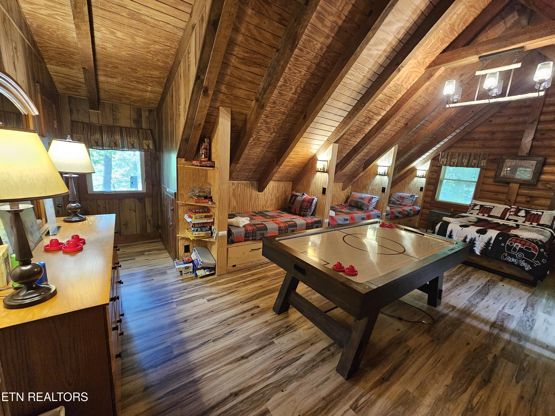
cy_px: 208
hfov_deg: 106.2
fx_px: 208
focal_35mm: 13
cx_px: 278
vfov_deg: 89.9
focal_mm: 2.2
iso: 800
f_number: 2.2
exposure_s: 1/24
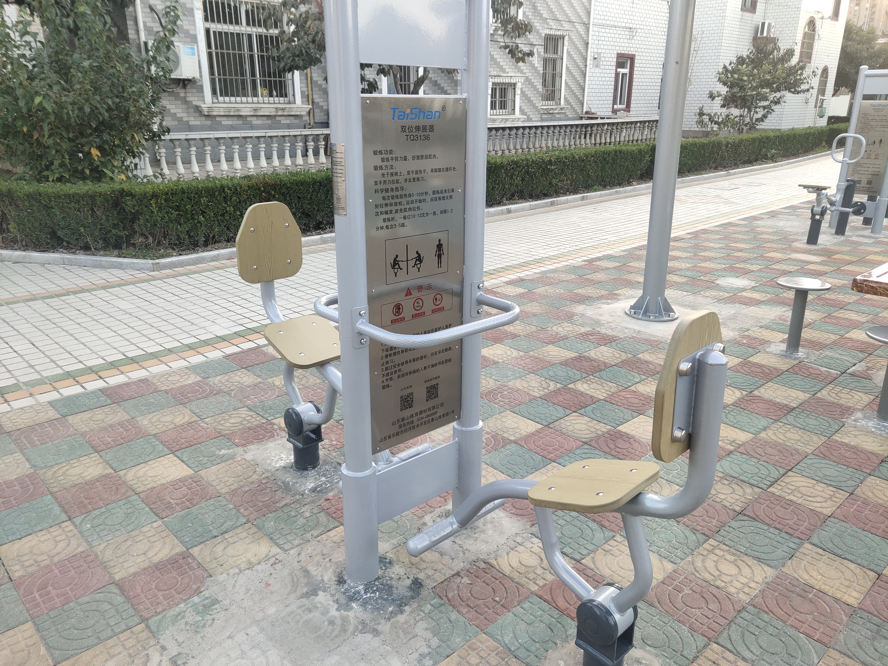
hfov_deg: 60.0
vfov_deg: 46.8
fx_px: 770
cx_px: 444
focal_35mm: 30
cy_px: 333
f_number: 1.79
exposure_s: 1/100
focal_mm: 4.35
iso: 96
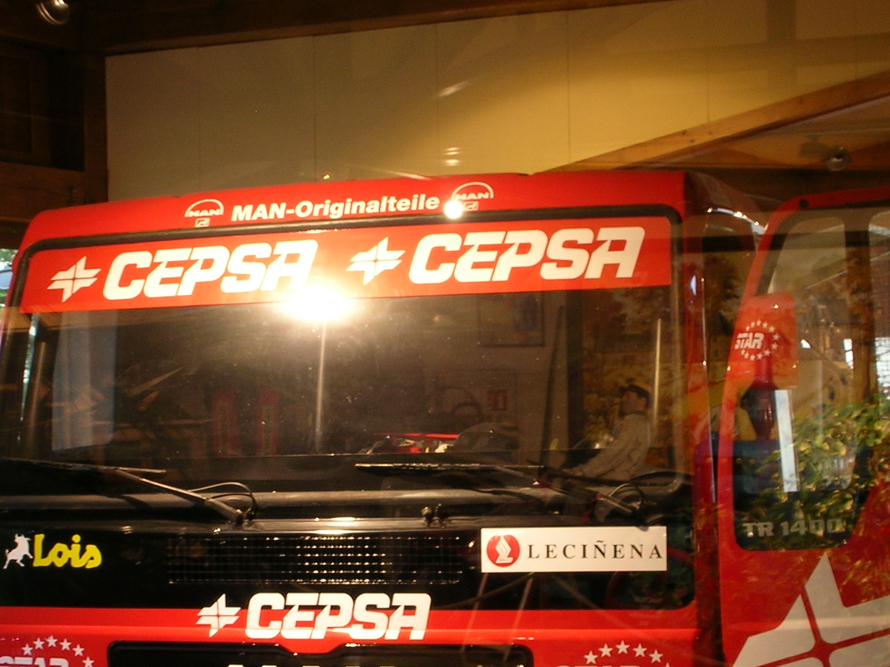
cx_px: 389
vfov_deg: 18.8
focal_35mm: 78
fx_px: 2005
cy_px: 510
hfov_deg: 25.0
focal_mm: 7.7
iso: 55
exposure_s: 1/3.9
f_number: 3.5
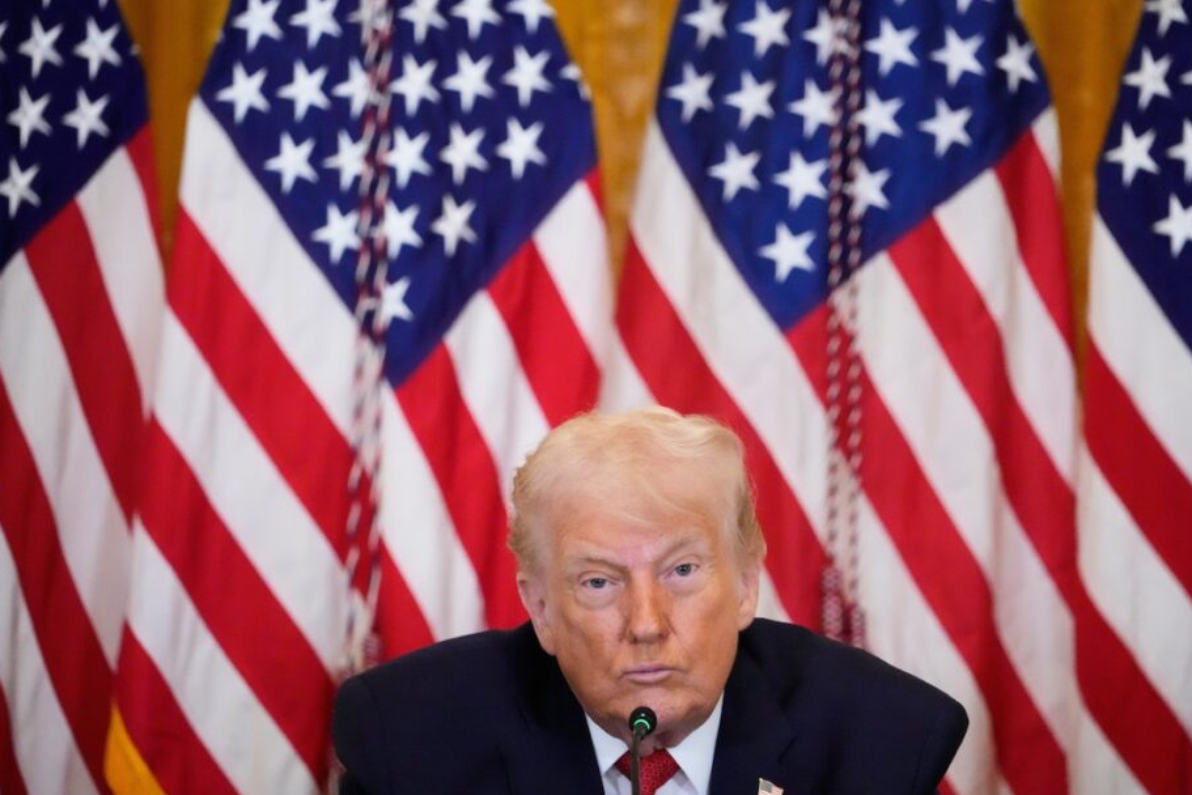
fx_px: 18613
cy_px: 393
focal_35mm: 562
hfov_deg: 3.7
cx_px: 652
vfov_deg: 2.4
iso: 12800
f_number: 6.3
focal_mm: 500
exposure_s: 1/160
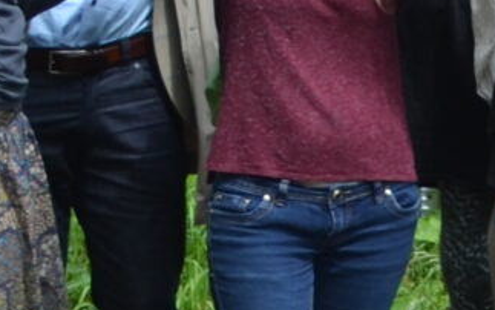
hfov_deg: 6.6
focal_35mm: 291
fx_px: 3926
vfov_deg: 4.5
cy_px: -102
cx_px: 1490
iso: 100
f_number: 6.3
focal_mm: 24
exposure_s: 1/160
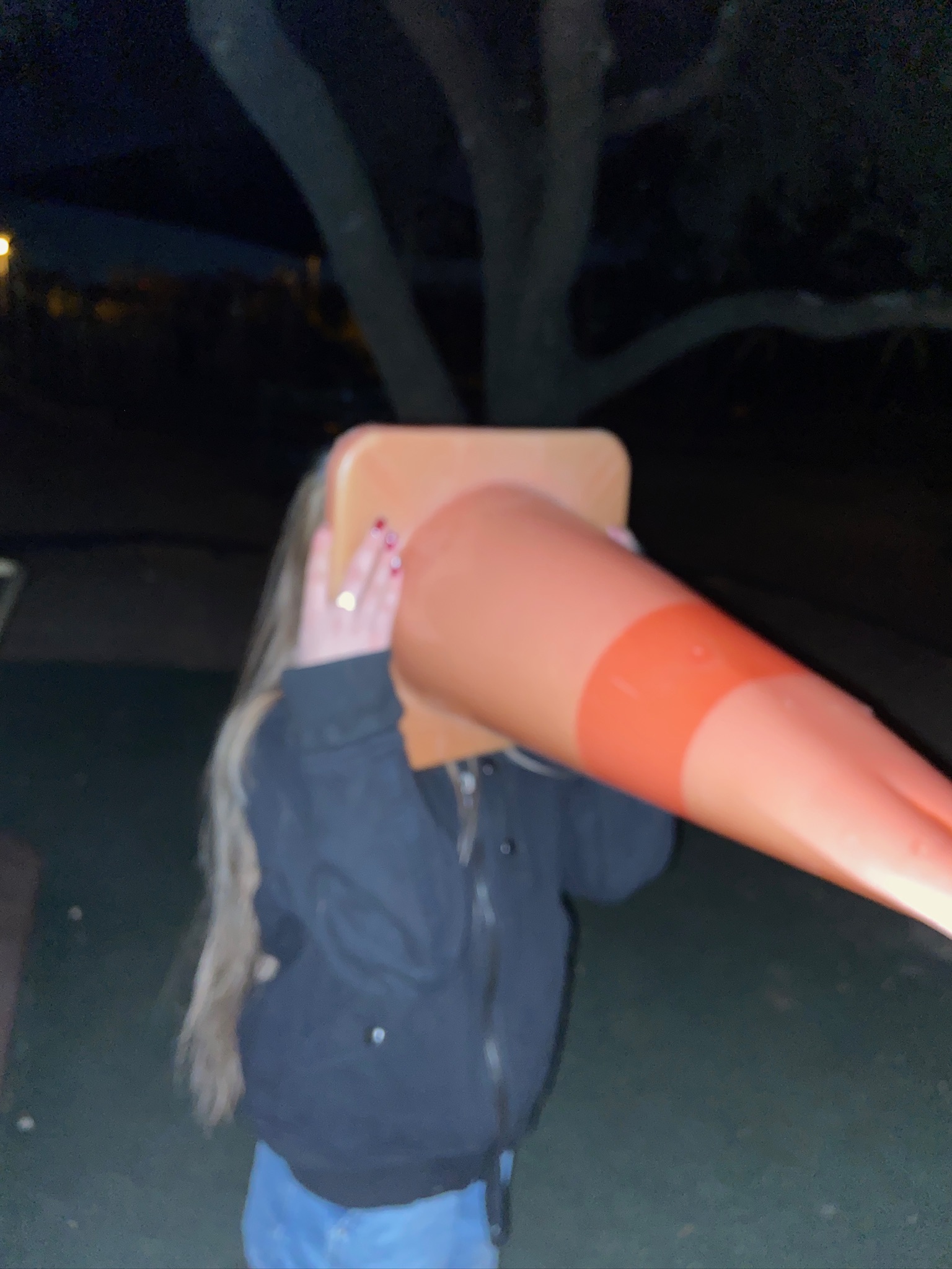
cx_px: 476
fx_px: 953
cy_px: 634
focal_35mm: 26
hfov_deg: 53.1
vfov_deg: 67.3
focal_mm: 4.25
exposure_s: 1/4
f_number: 1.8
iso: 125
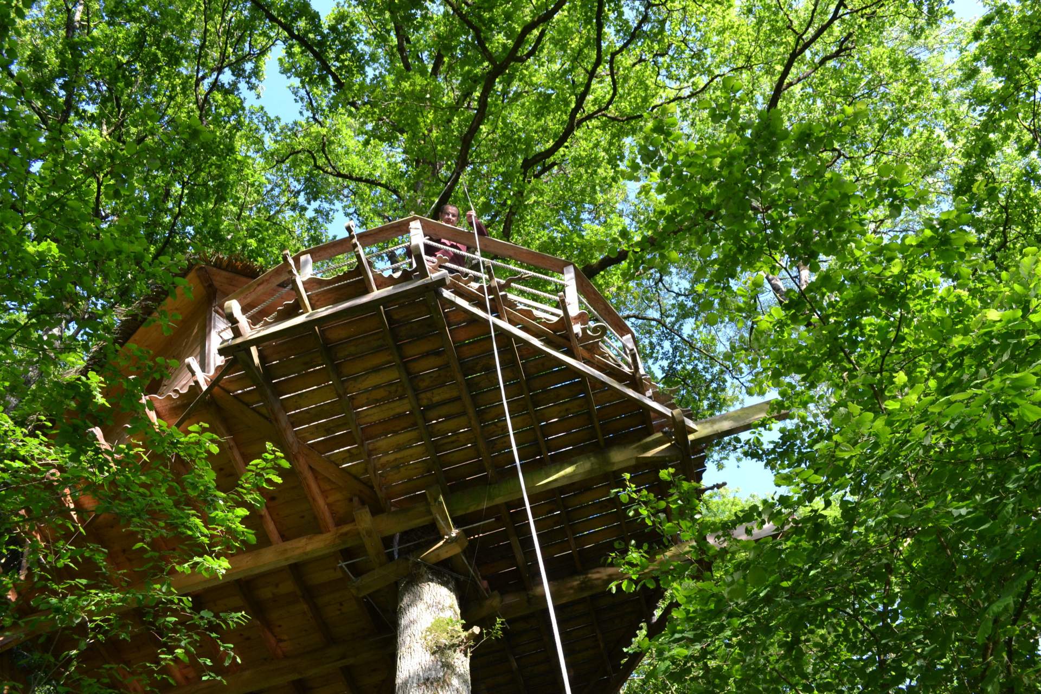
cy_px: 347
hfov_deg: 67.4
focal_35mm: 27
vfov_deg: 47.9
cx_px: 520
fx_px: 781
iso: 360
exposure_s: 1/125
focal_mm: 18
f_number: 5.6
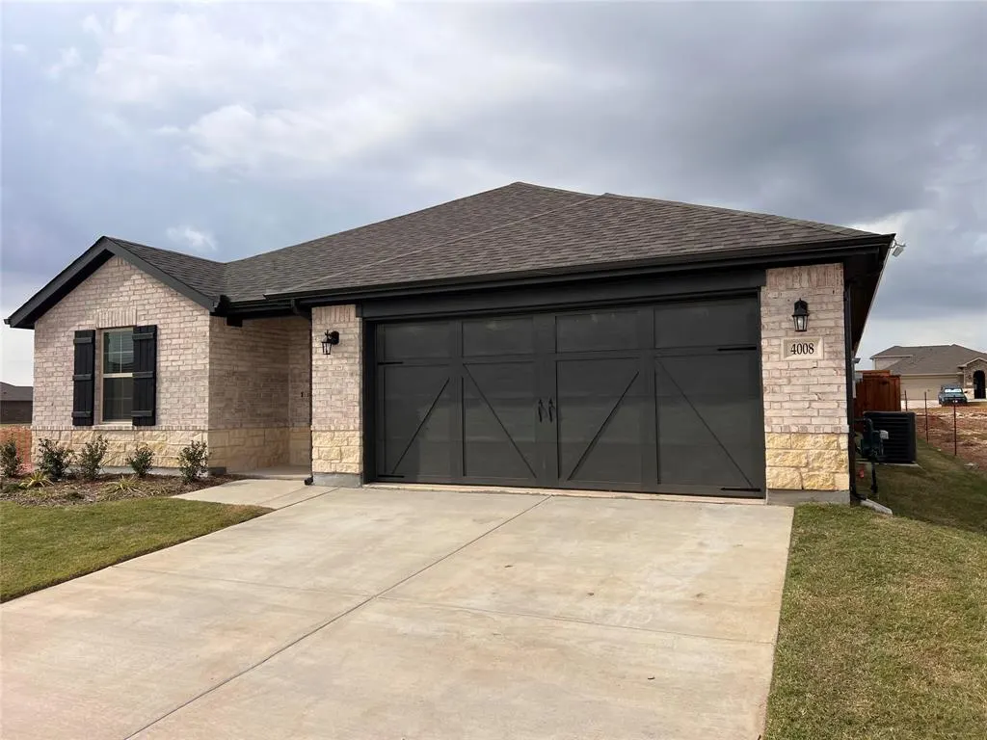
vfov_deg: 53.1
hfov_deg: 67.3
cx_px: 494
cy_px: 370
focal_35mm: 26
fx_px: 741
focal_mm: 5.7
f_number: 1.5
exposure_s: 1/3704
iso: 50
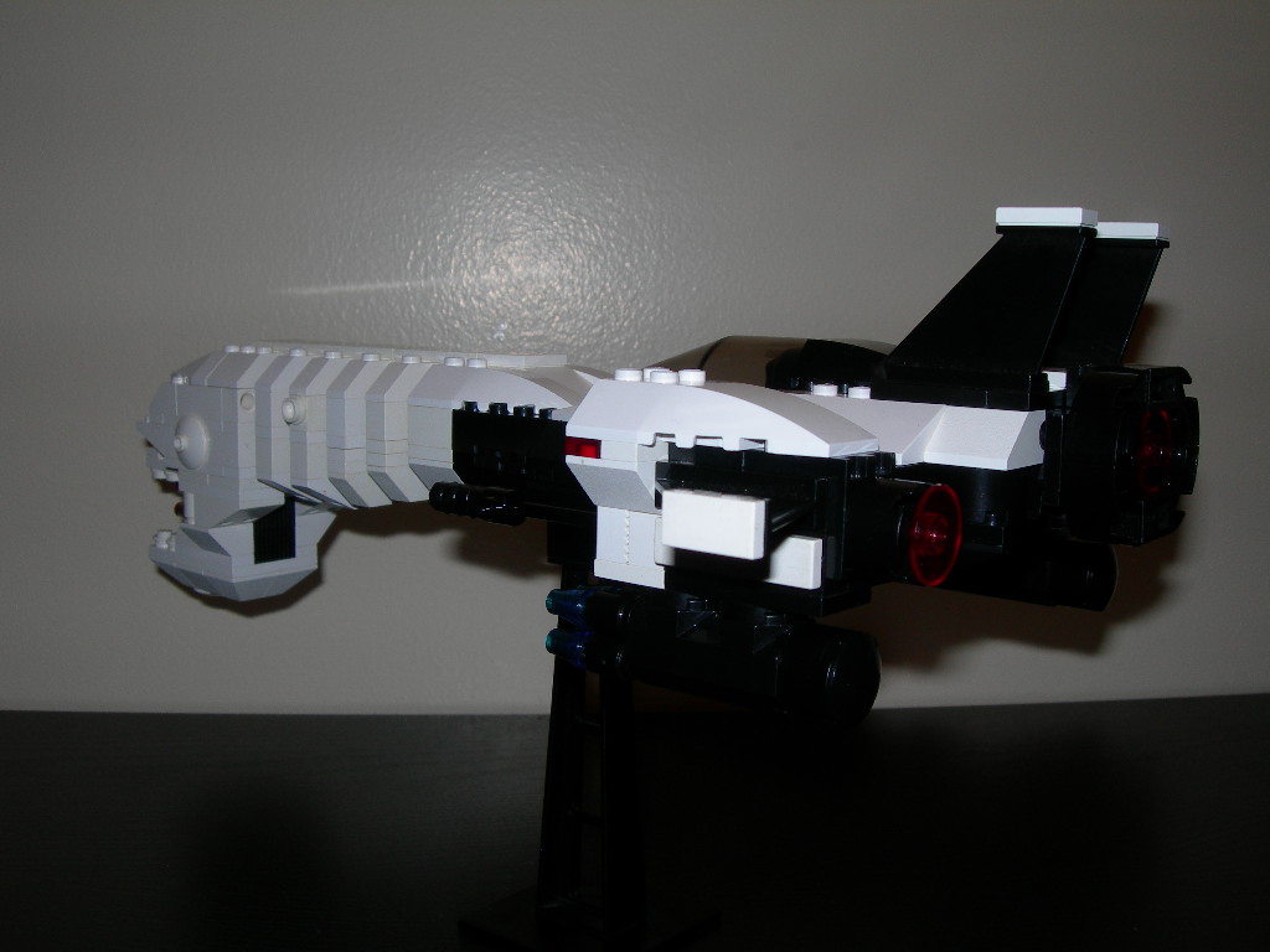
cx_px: 635
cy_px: 476
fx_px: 1394
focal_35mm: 38
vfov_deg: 37.7
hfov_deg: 49.0
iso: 50
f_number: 4.8
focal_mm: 7.8
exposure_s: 1/60.1
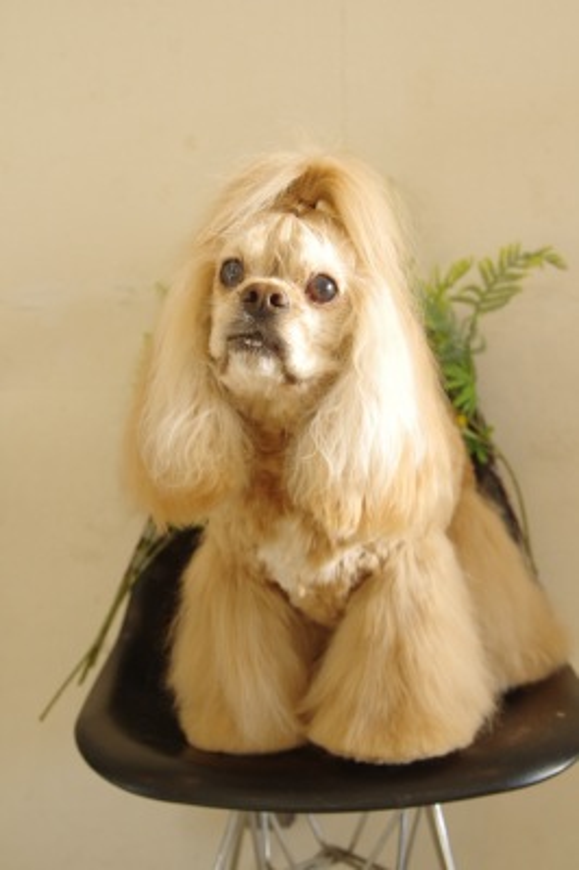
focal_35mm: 49
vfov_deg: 40.4
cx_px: 290
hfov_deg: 27.5
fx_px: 1184
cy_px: 435
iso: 400
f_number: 4.5
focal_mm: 33
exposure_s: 1/80
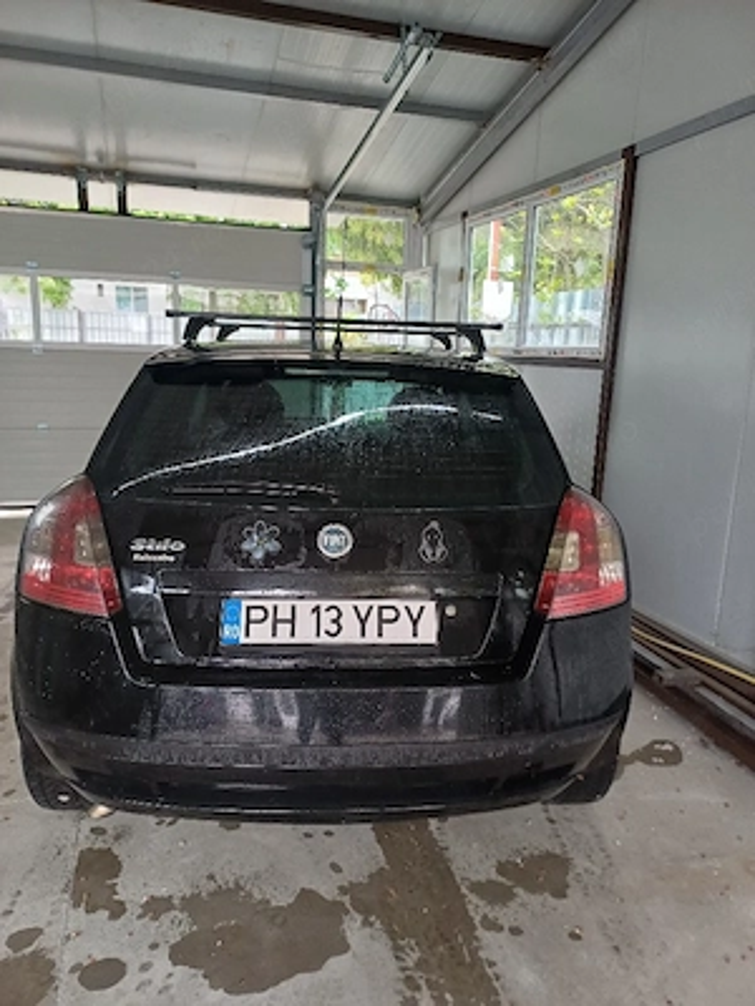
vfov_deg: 69.4
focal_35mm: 25
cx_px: 378
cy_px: 503
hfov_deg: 54.9
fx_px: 727
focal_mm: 4.65
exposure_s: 1/50
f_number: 1.8
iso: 160
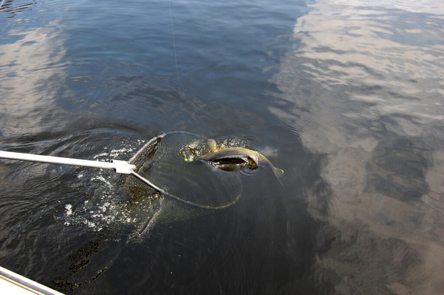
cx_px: 222
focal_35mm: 42
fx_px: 518
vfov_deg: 31.8
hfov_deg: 46.4
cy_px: 148
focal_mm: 28
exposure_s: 1/160
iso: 200
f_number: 6.3
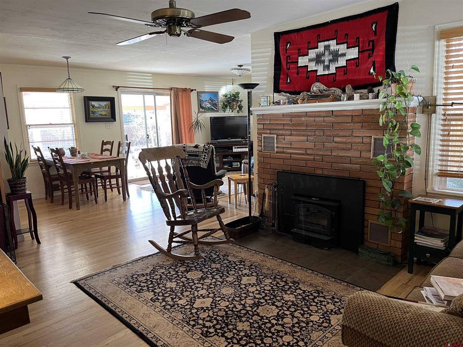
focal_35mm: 26
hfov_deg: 67.3
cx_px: 232
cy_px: 174
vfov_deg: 53.1
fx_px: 348
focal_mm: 5.1
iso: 125
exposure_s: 1/60
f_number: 1.6
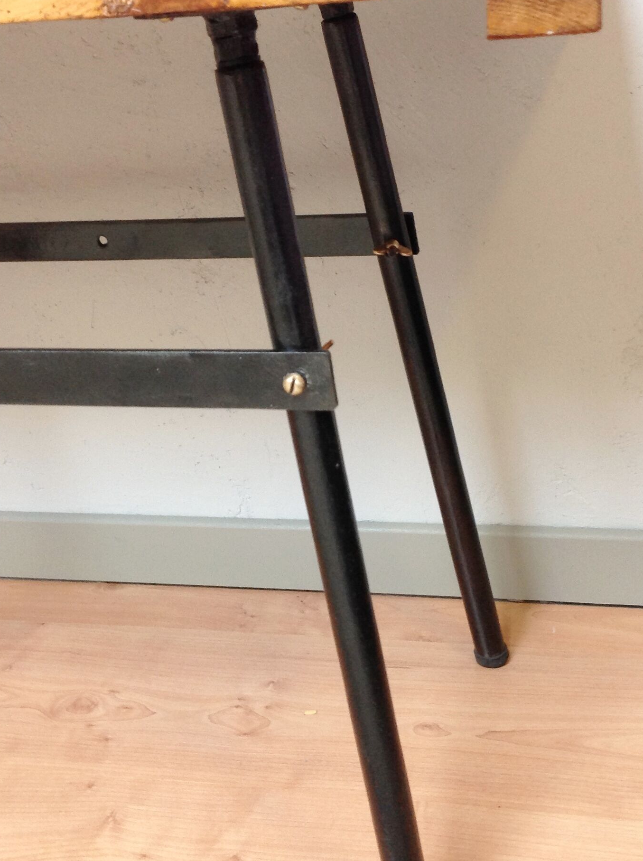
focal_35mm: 50
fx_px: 1242
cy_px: 435
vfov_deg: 38.2
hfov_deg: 29.0
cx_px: 293
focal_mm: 4.28
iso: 125
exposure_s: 1/15
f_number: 2.4
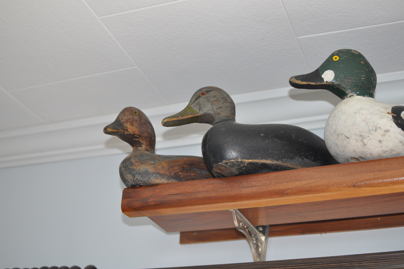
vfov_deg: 25.7
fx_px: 588
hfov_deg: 37.9
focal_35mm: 52
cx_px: 202
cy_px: 134
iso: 560
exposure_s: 1/125
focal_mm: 35
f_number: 2.8
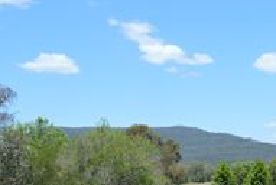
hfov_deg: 24.0
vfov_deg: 16.5
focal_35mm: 81
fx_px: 622
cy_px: 190
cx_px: 269
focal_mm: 22
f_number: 8
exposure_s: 1/250
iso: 100
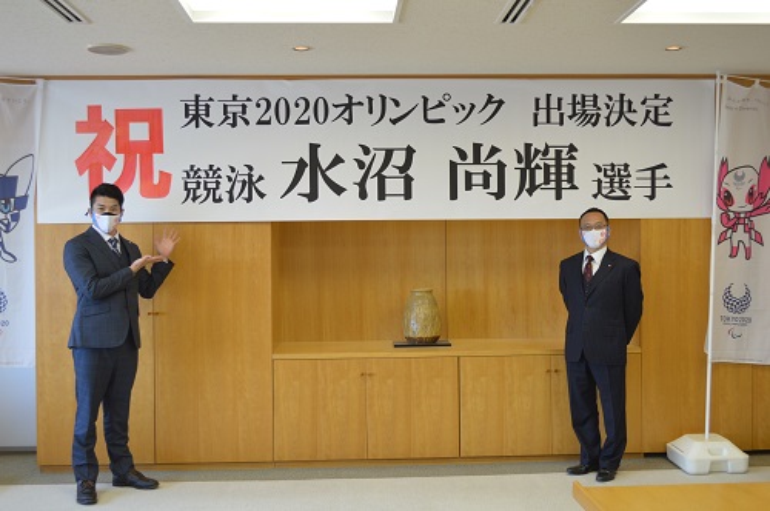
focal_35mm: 39
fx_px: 833
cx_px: 385
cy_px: 256
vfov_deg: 34.1
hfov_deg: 49.6
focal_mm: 26
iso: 320
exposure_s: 1/30
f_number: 4.2
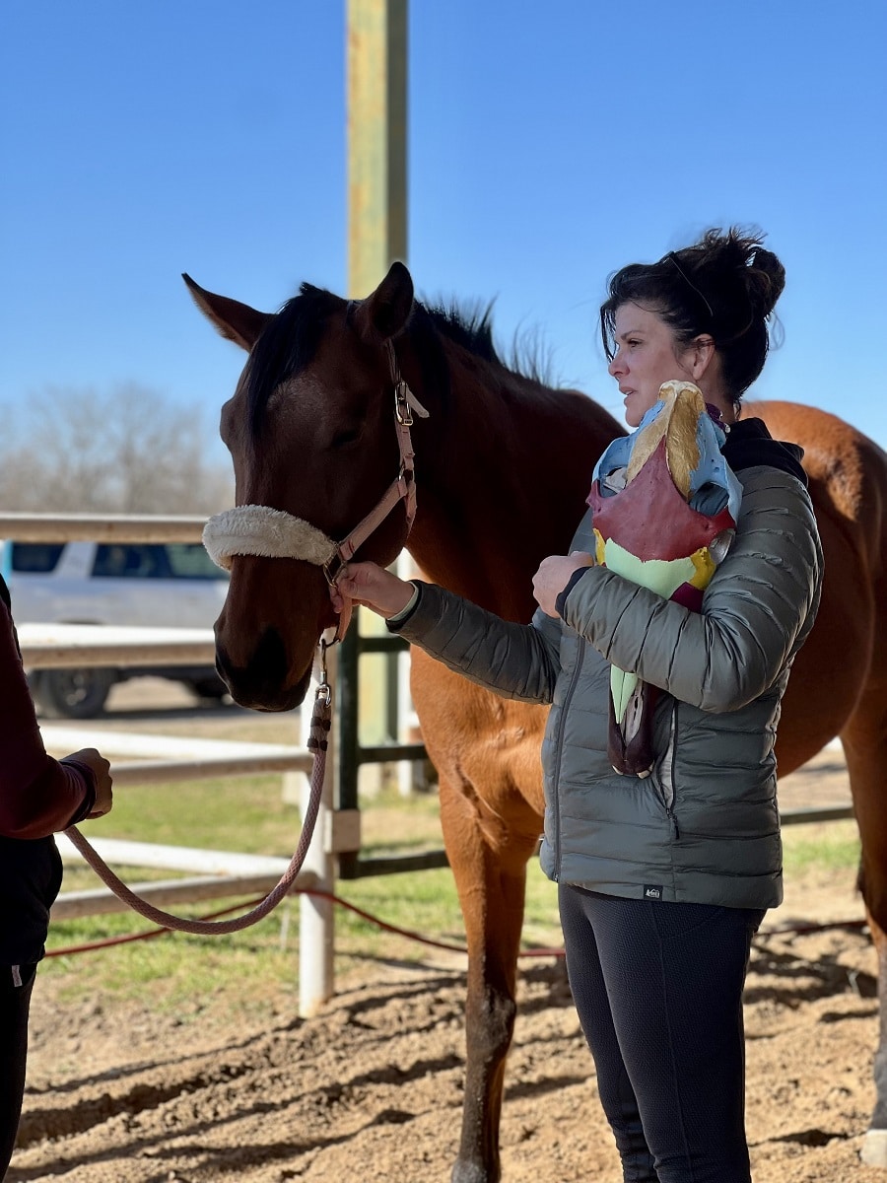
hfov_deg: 19.1
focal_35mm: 77
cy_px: 592
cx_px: 444
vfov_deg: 25.3
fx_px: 2631
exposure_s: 1/359
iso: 32
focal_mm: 9
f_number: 2.8
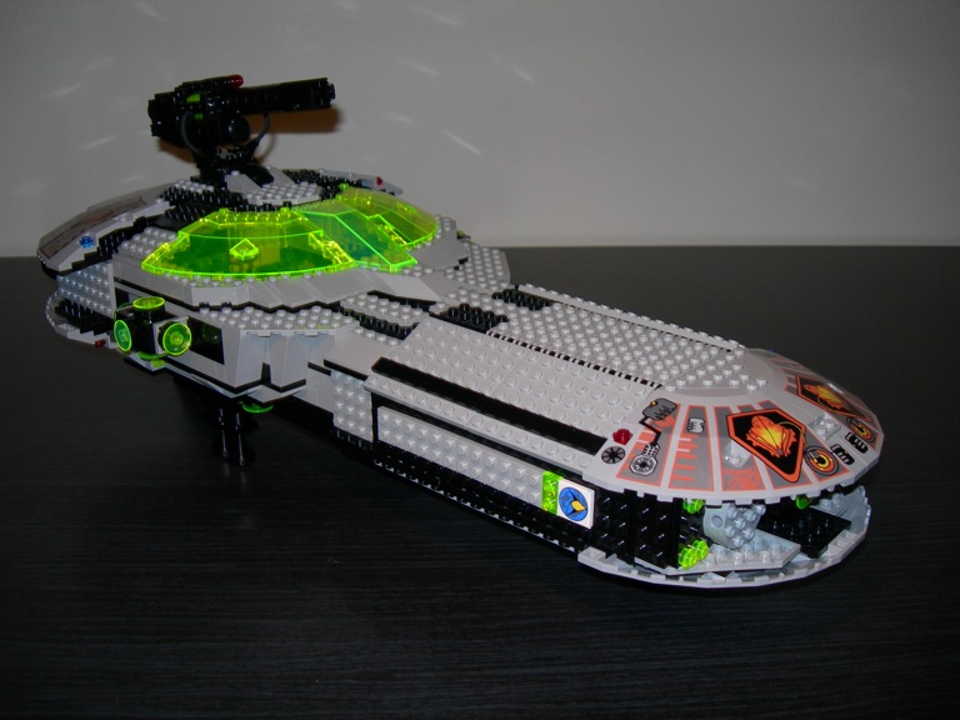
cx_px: 480
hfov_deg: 49.0
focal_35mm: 38
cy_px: 360
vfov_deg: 37.7
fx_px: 1054
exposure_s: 1/60.1
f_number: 2.8
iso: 50
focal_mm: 7.8
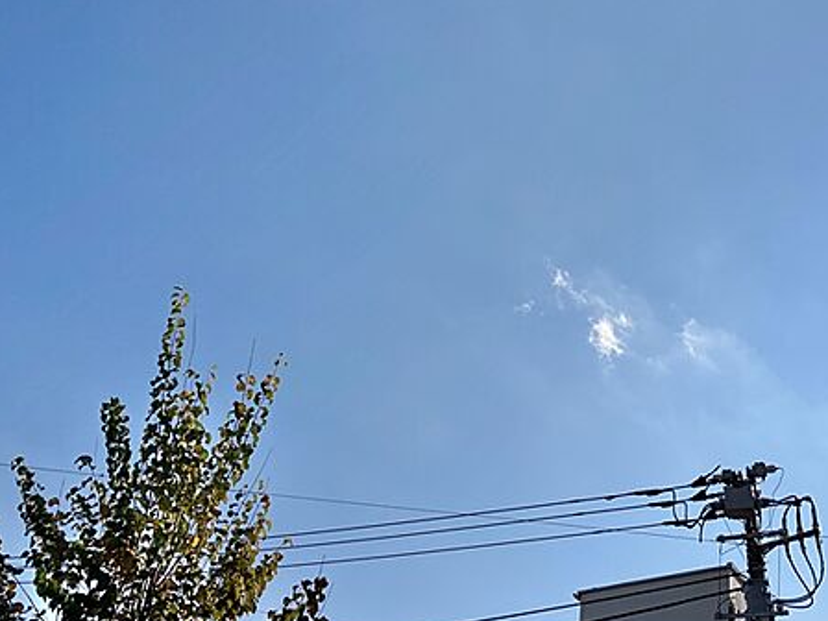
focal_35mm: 40
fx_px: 957
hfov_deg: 46.2
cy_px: 377
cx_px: 543
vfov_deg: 35.8
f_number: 1.8
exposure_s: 1/6098
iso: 32
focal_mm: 3.99
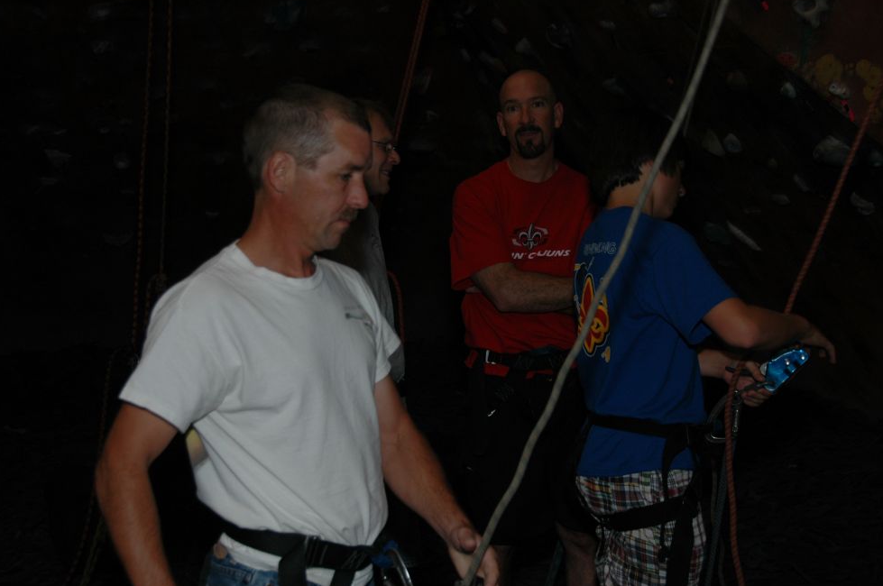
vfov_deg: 19.7
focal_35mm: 69
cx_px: 451
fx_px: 1690
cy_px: 284
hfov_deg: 29.3
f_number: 4.5
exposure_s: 1/60
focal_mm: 44
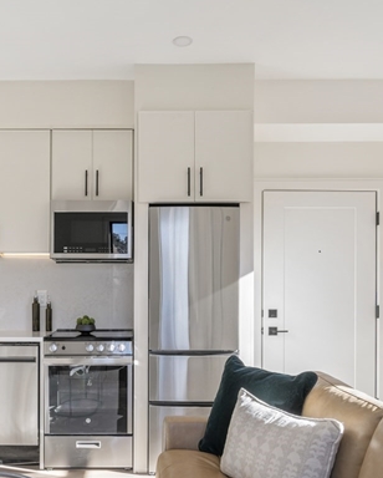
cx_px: 134
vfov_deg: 51.0
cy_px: 298
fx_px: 495
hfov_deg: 41.8
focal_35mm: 35
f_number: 6.3
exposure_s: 1/125
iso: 64
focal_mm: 14
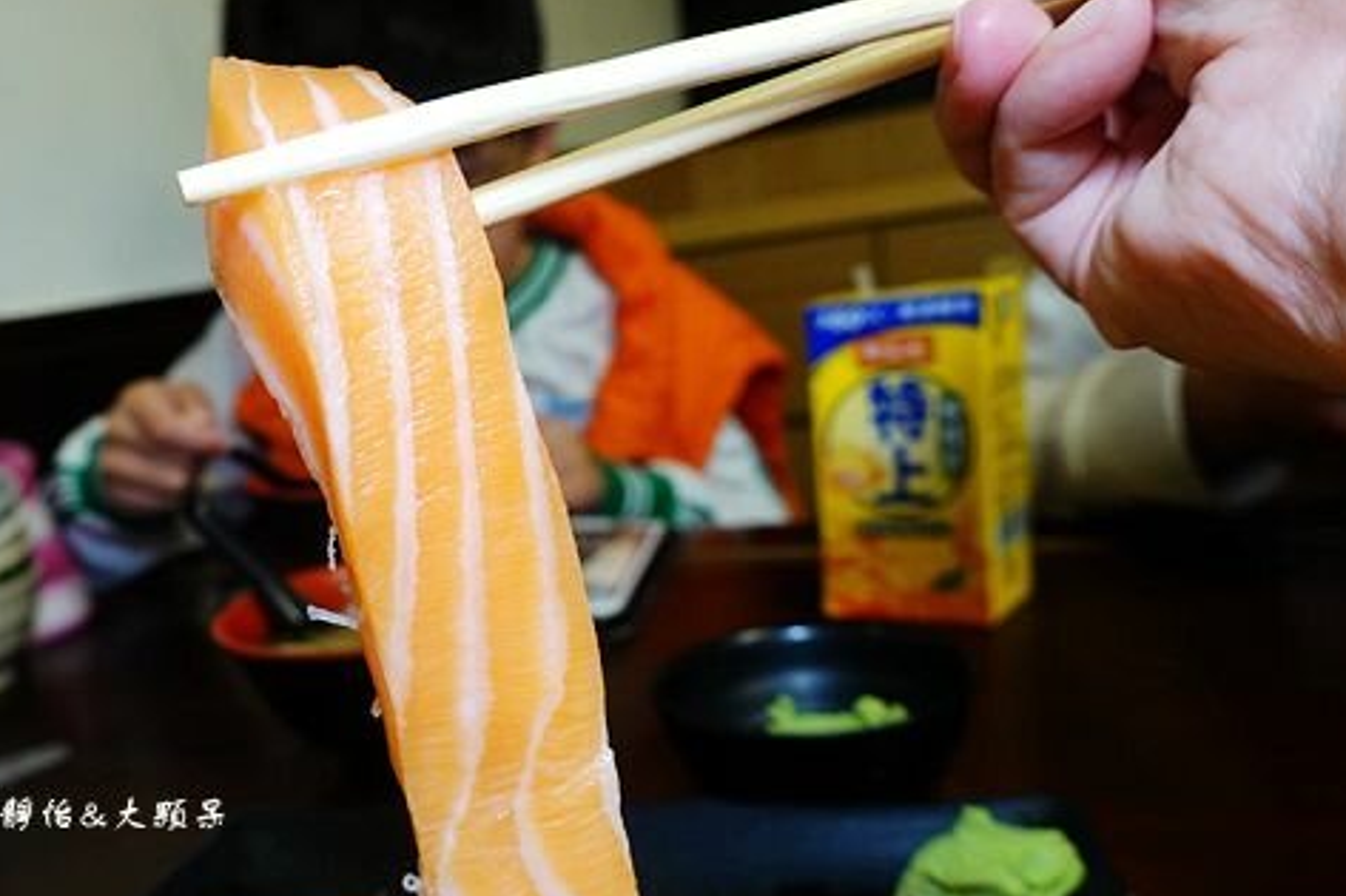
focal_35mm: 33
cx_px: 444
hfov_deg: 56.0
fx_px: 1233
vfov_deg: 39.6
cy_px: 582
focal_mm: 9.13
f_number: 3.2
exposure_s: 1/30
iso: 640
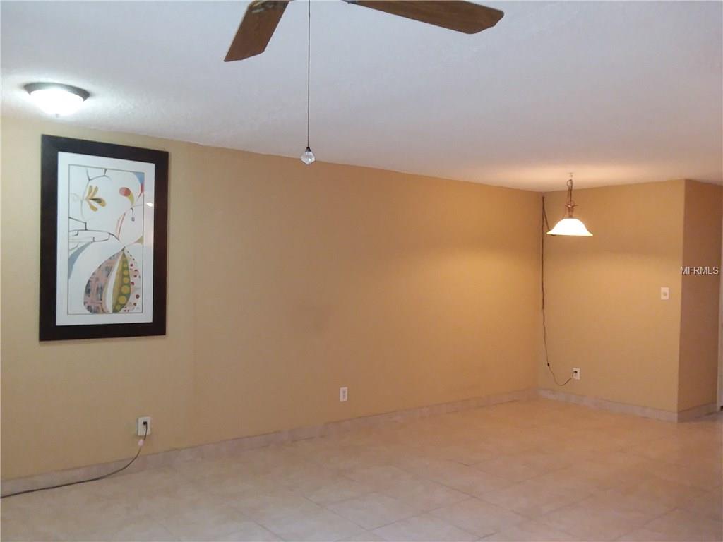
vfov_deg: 48.2
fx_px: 606
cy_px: 271
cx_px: 362
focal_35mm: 29
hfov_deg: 61.7
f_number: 1.9
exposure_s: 1/30
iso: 160
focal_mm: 2.47
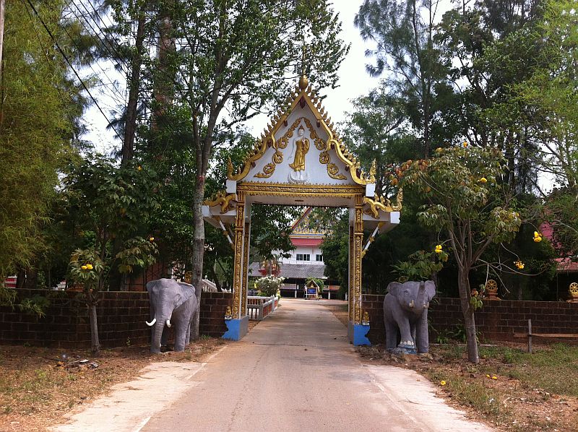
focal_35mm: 35
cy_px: 216
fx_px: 584
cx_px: 289
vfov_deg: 40.6
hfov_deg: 52.7
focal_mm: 3.85
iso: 80
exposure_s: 1/503
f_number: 2.8
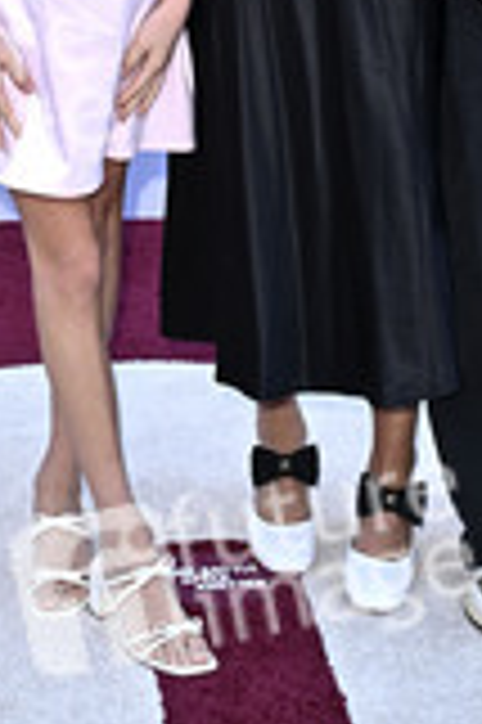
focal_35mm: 114
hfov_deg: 12.0
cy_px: -103
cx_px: 374
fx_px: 2294
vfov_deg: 17.3
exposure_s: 1/320
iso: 800
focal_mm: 46
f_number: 5
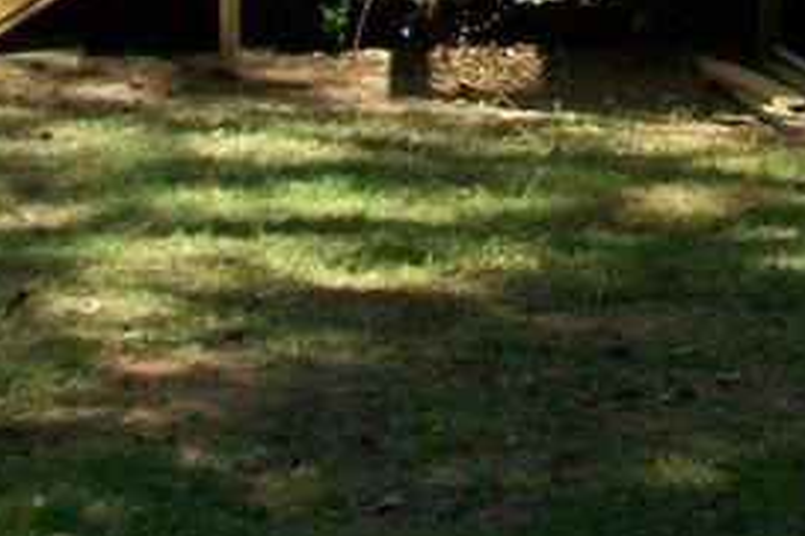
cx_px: 1024
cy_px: -583
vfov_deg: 9.1
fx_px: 3151
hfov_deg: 14.0
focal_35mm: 141
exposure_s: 1/320
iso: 64
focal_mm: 6
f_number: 2.7
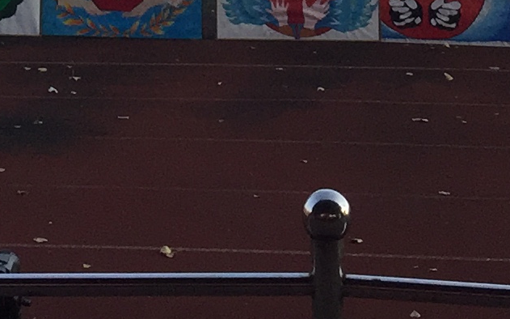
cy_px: -566
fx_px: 2209
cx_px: 157
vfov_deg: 7.4
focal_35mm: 159
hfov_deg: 13.1
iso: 32
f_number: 2.2
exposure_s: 1/732
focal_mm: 4.15
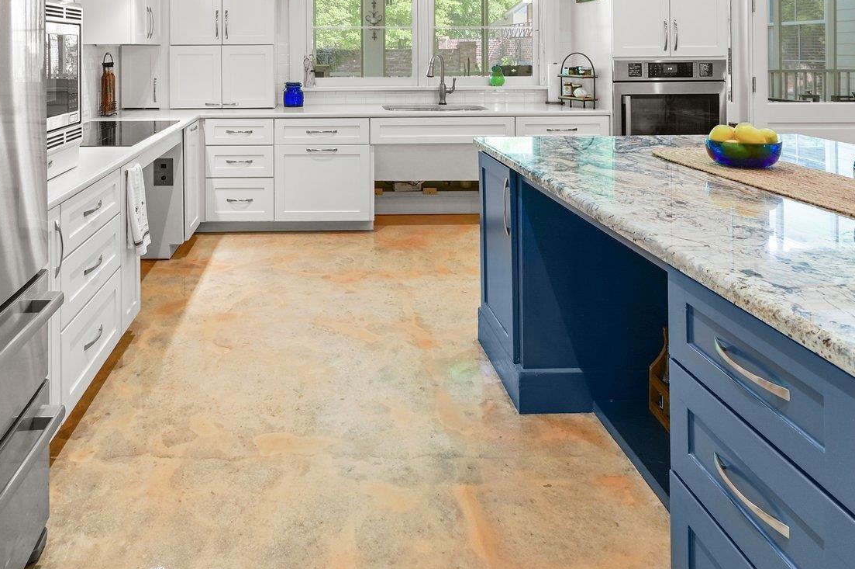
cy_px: 49
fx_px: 617
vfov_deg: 44.6
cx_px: 336
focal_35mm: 26
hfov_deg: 68.6
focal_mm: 14
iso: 200
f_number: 10
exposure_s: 1
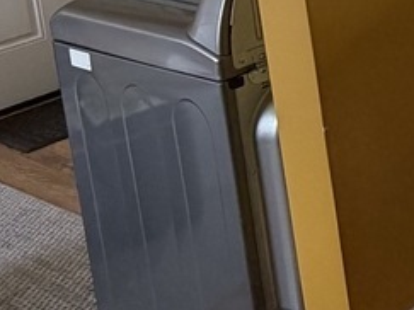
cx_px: 804
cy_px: -213
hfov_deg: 17.6
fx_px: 992
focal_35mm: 83
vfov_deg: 15.7
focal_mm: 2.22
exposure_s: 1/121
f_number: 2.2
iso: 100
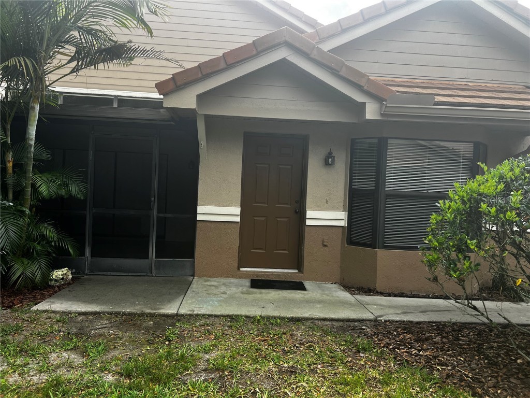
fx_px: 398
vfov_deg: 53.1
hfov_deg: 67.3
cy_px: 199
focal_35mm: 26
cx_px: 265
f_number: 1.5
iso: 50
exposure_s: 1/335
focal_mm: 5.7
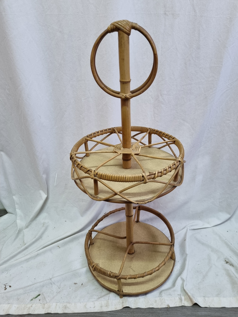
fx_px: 238
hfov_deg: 53.1
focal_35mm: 26
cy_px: 158
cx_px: 119
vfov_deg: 67.3
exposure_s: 1/50
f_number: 1.8
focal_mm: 5.4
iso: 250
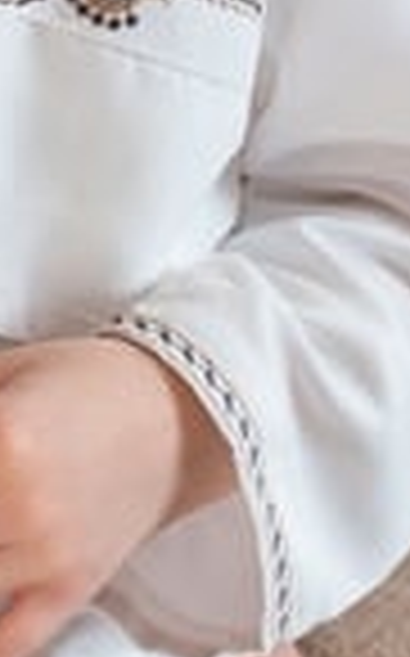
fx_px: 7524
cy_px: -468
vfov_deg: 5.0
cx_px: -1320
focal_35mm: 420
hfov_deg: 3.0
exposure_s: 1/200
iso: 250
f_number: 3.2
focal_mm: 50
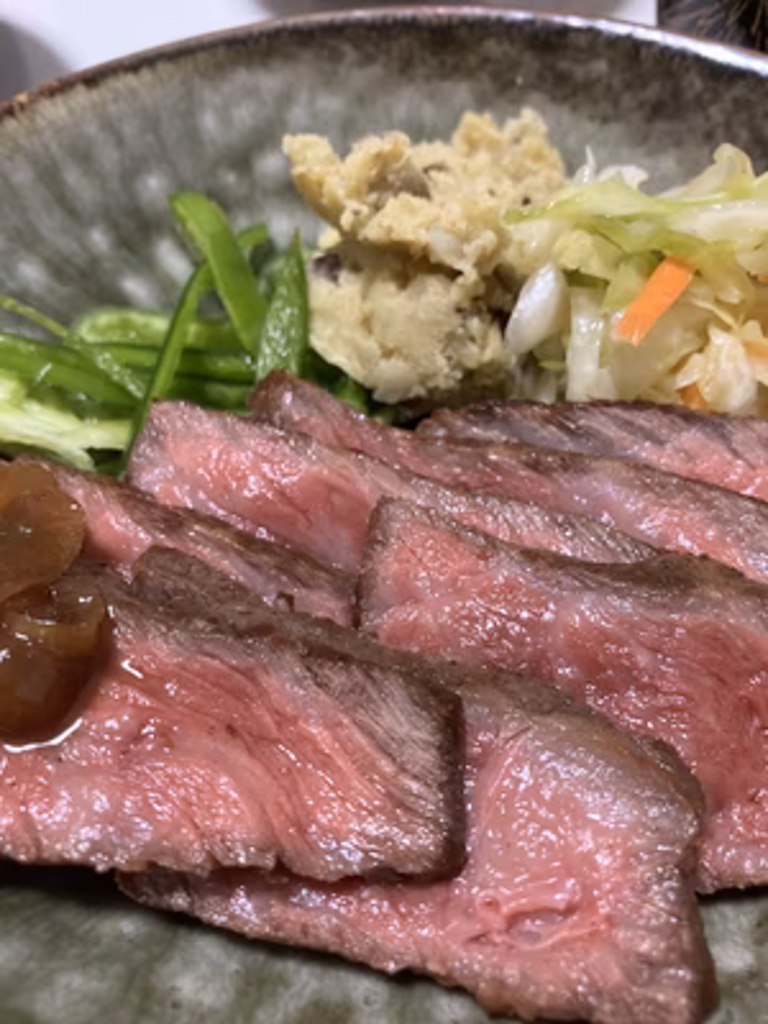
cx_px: 384
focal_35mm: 28
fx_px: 828
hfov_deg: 49.7
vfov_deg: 63.4
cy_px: 512
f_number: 1.8
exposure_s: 1/60
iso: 200
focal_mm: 3.99
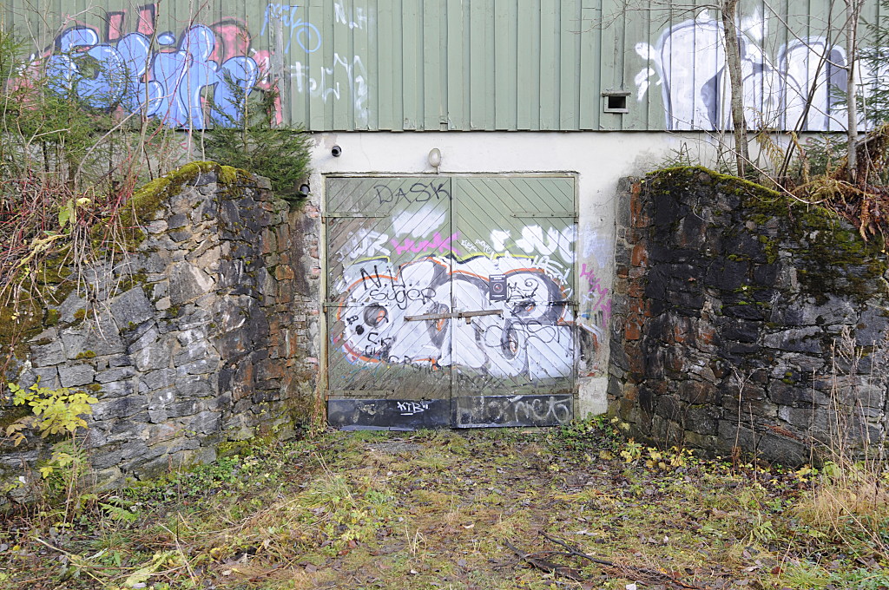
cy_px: 295
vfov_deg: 43.5
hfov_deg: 62.0
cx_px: 444
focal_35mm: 30
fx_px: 740
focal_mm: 20
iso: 200
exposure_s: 1/40
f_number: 4
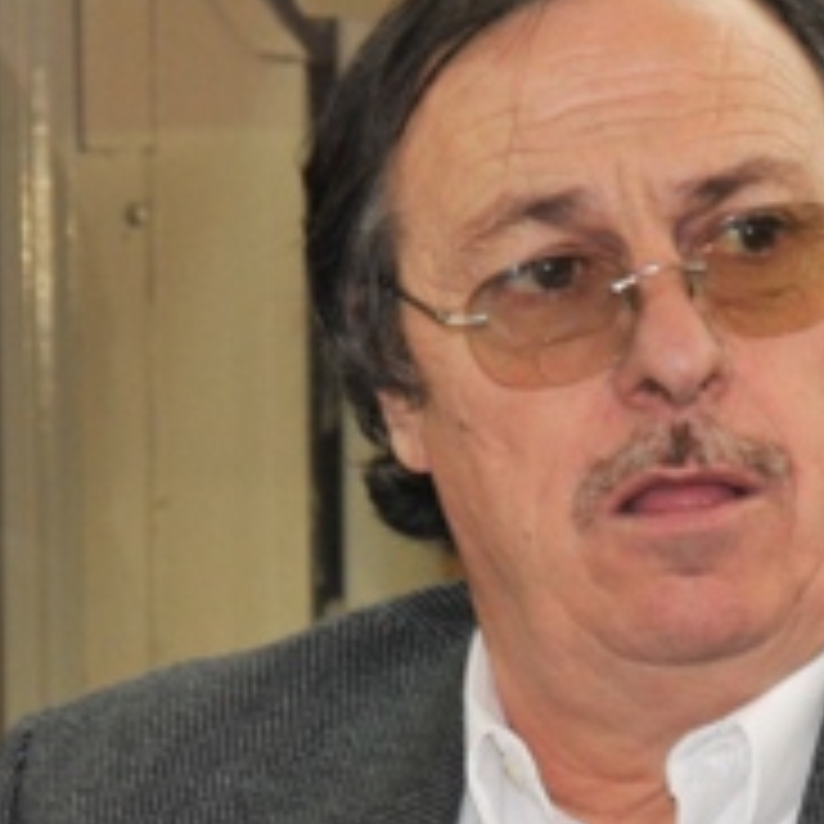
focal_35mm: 586
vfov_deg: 3.0
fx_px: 15778
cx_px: 738
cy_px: 817
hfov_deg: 3.0
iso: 640
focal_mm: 105
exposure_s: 1/125
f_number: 5.6
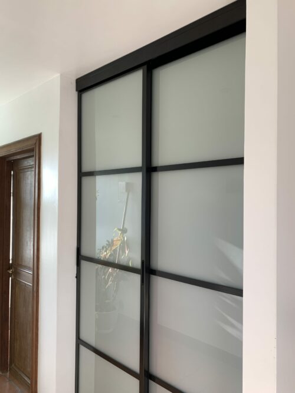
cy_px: 196
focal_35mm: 26
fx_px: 296
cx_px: 148
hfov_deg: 53.0
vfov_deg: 67.3
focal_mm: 4.25
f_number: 1.8
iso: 40
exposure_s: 1/121
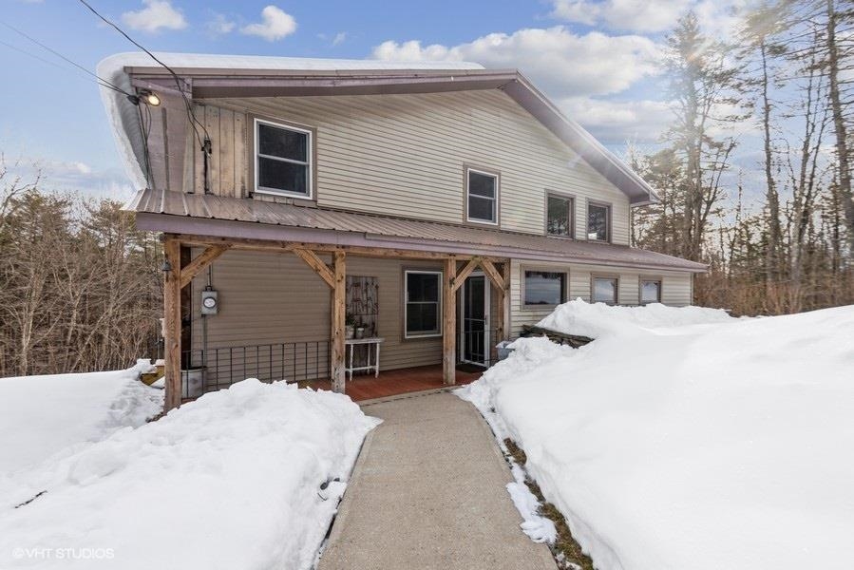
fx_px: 380
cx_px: 427
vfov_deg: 73.8
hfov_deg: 96.7
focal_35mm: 16
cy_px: 285
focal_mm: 16
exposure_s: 1/200
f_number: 8
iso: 100
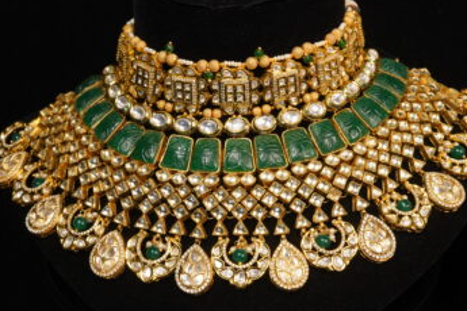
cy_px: 151
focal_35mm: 58
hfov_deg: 34.5
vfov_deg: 23.4
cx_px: 245
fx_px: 752
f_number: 13
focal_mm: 50
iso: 4000
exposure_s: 1/80
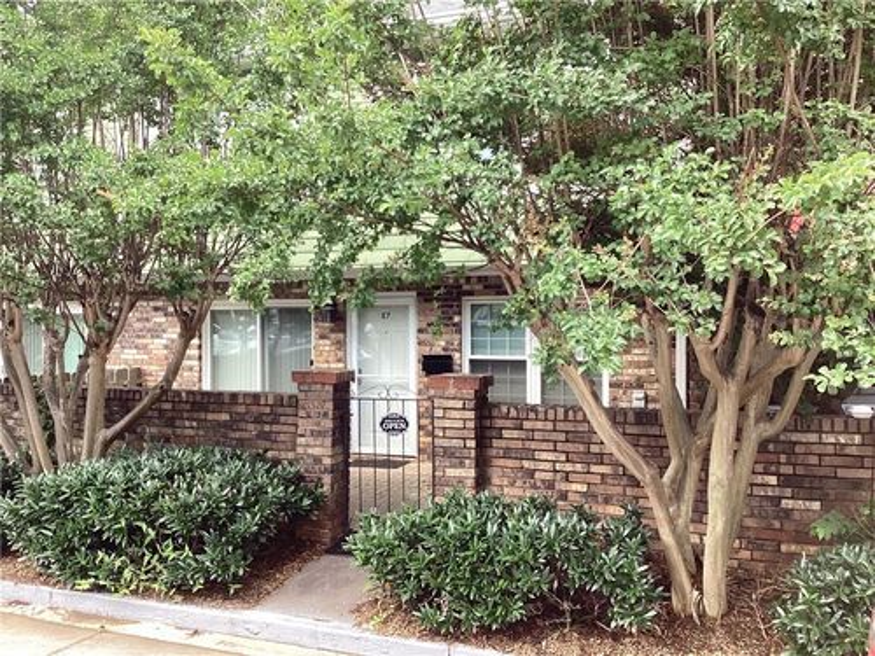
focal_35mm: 31
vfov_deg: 45.4
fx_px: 784
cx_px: 438
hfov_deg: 58.4
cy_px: 328
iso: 50
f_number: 2.4
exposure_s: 1/60
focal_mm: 3.3
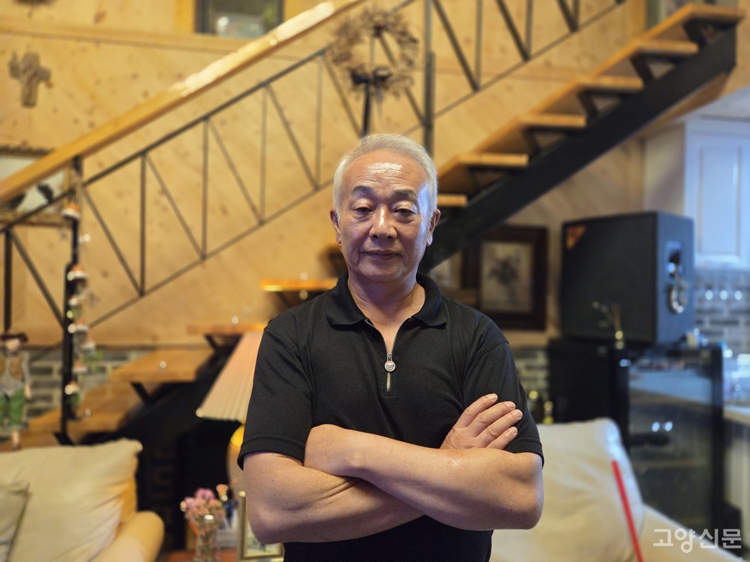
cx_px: 375
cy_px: 281
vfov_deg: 58.9
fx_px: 498
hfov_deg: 73.9
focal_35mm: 23
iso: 2000
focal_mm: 5.4
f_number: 1.8
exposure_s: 1/120
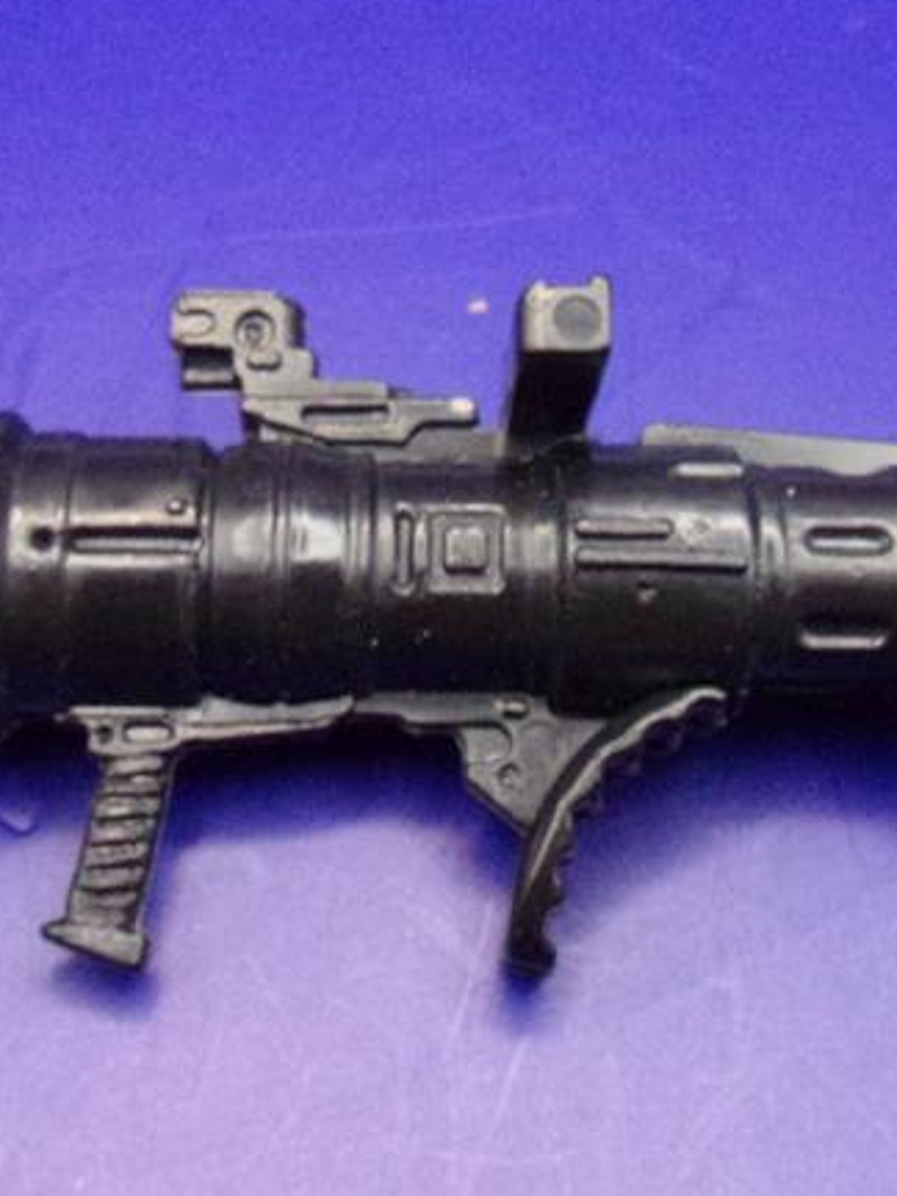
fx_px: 2211
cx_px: 579
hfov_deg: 22.9
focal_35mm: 64
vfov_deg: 29.5
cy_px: 224
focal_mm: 4.9
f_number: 3
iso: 749
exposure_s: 1/17
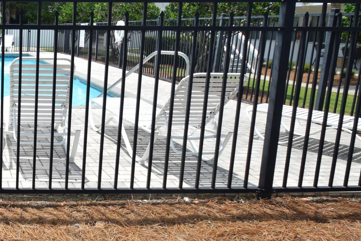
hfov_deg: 41.0
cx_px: -23
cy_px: 81
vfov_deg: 33.8
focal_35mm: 39
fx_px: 393
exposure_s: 1/400
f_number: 10
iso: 200
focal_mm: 11
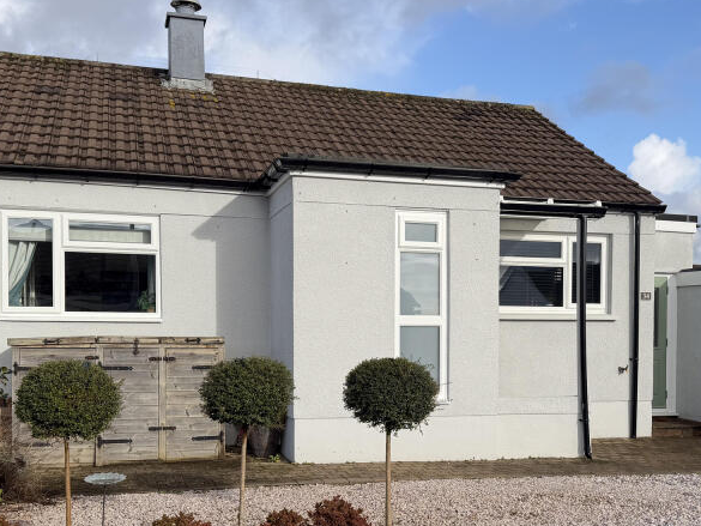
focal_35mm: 42
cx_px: 405
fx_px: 851
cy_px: 357
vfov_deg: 34.0
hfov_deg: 44.6
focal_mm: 6.76
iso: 80
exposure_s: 1/3425
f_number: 1.78
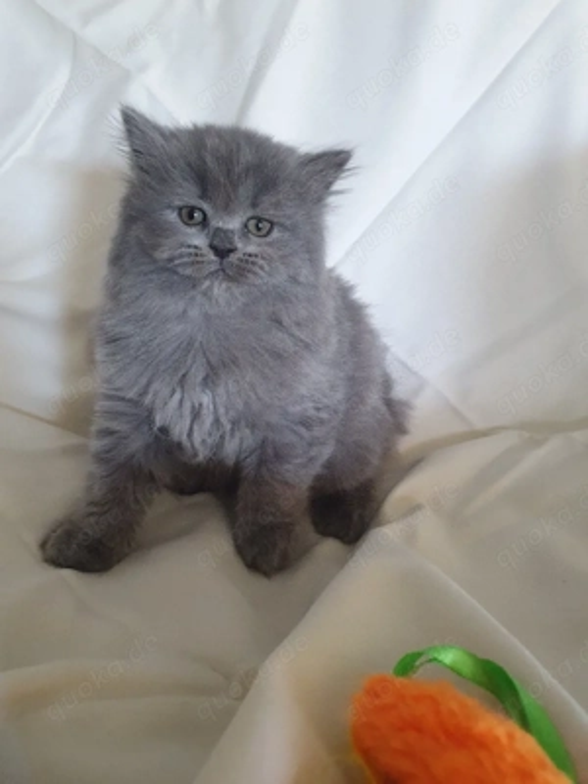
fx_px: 589
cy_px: 392
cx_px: 294
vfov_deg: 67.3
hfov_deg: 53.1
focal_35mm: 26
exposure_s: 1/100
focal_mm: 4.32
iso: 250
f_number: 2.4
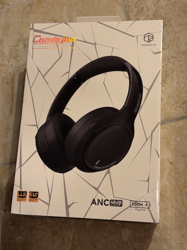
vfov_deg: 39.7
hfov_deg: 30.3
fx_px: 346
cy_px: 125
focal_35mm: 48
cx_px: 94
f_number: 1.78
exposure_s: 1/50
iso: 125
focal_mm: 6.76
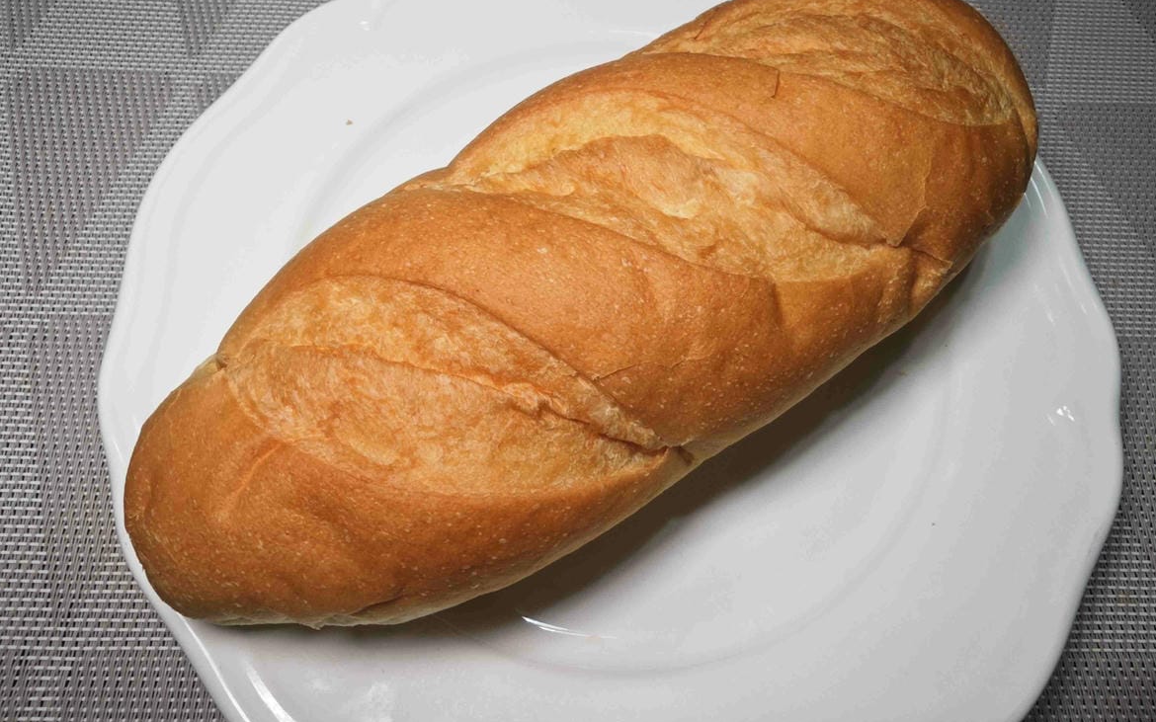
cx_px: 577
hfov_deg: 72.6
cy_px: 309
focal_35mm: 25
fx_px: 788
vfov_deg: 49.1
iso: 80
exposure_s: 1/120
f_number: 1.8
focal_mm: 2.03
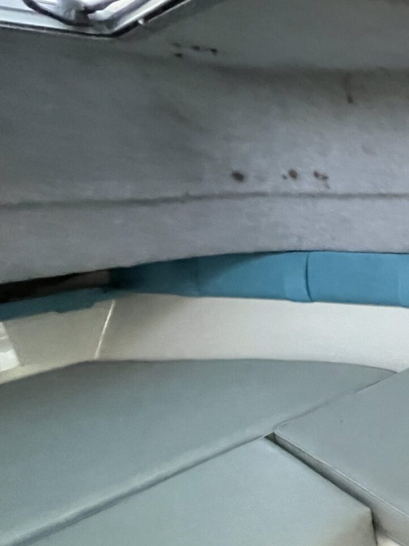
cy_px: 322
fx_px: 425
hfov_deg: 34.4
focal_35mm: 27
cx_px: 544
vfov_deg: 64.8
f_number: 1.8
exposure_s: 1/60
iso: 1000
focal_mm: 1.57
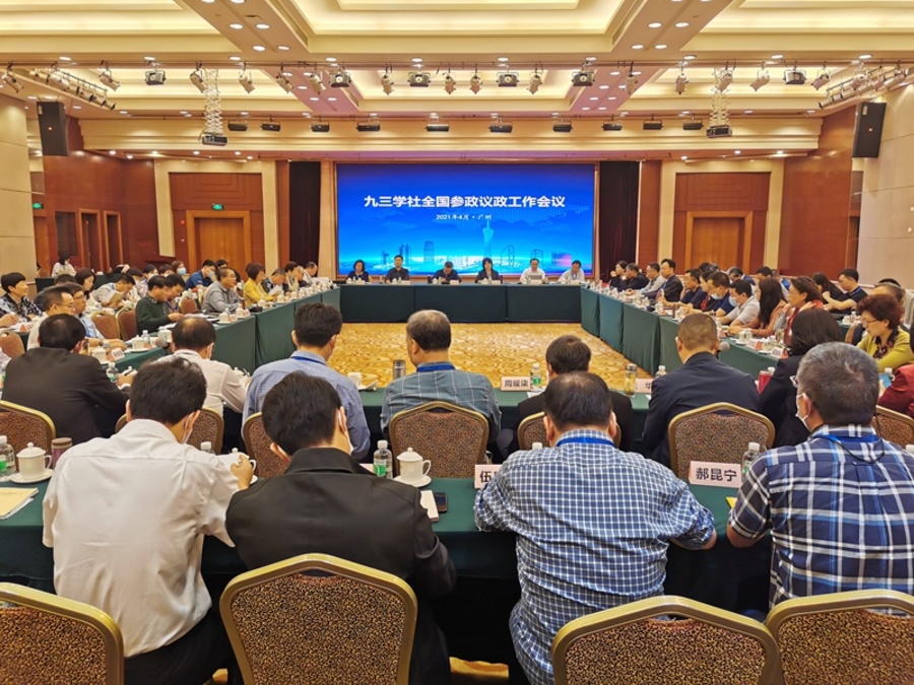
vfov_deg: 51.4
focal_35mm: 27
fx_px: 713
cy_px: 342
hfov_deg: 65.3
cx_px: 457
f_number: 1.6
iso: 64
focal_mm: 5.56
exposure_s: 1/99.9
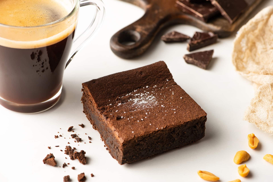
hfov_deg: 19.5
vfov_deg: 13.0
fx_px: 796
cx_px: 136
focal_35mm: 105
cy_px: 91
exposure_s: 1/125
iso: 250
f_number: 9
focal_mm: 105
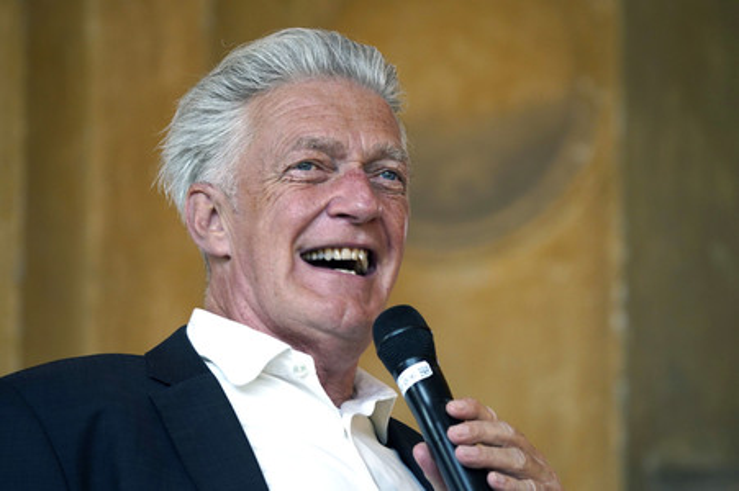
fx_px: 4102
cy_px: 246
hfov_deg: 10.3
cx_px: 370
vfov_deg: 6.9
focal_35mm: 200
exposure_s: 1/160
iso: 1250
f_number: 6.3
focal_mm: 200
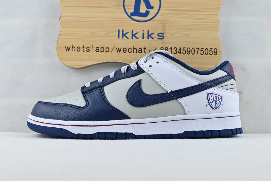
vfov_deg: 28.5
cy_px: 90
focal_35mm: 47
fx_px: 356
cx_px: 136
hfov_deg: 41.7
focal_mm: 31.5
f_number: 5
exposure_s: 1/50
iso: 100
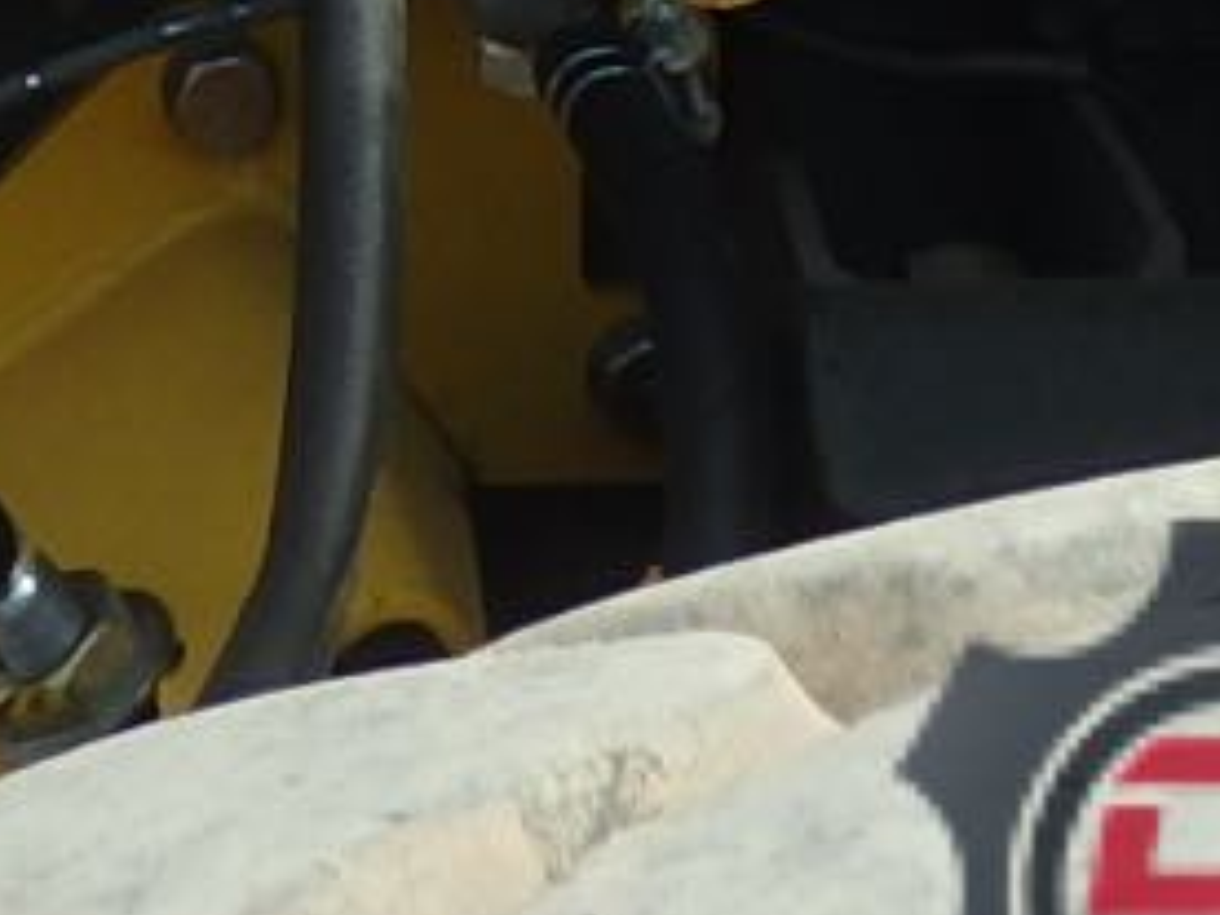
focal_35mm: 202
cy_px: -1773
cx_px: -751
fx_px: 7119
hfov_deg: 9.5
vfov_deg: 6.7
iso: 125
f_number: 4.6
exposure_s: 1/640
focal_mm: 5.2
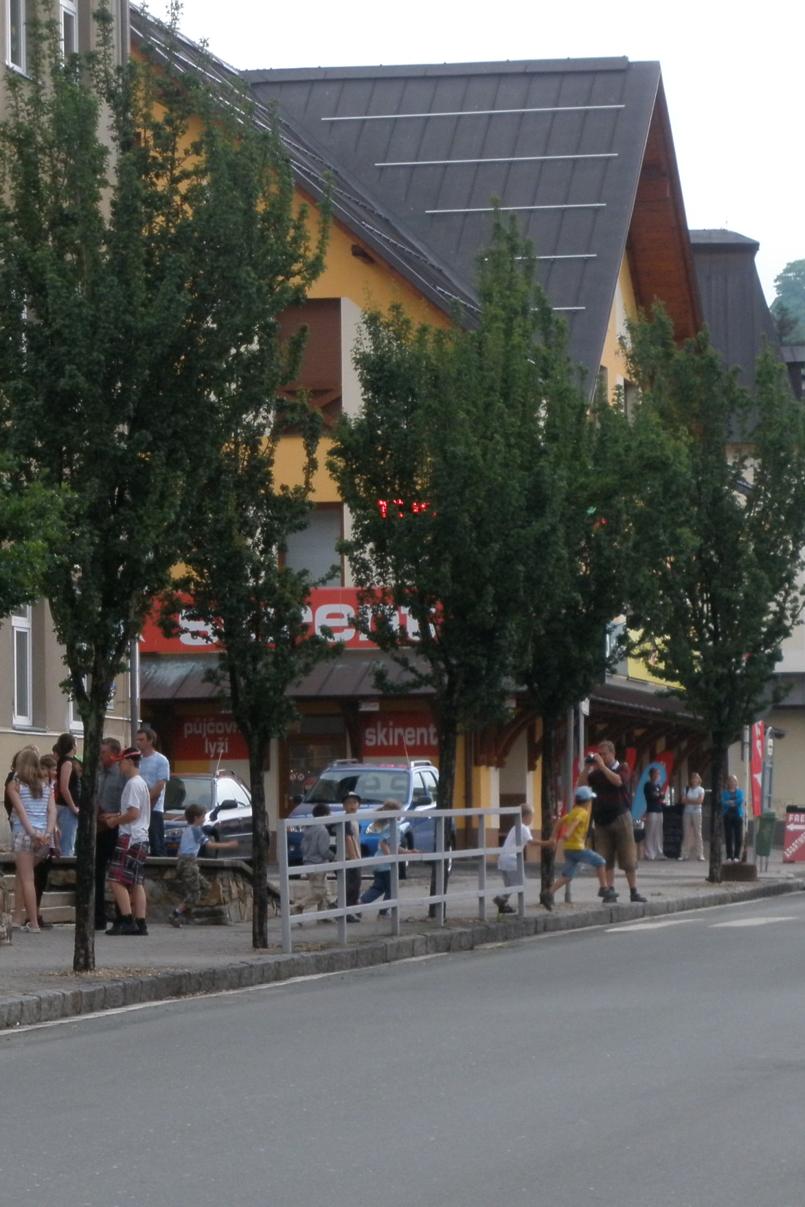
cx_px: 707
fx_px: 5029
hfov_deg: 9.1
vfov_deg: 13.7
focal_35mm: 150
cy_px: 657
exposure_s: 1/100
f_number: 5
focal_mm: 17.3
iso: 160
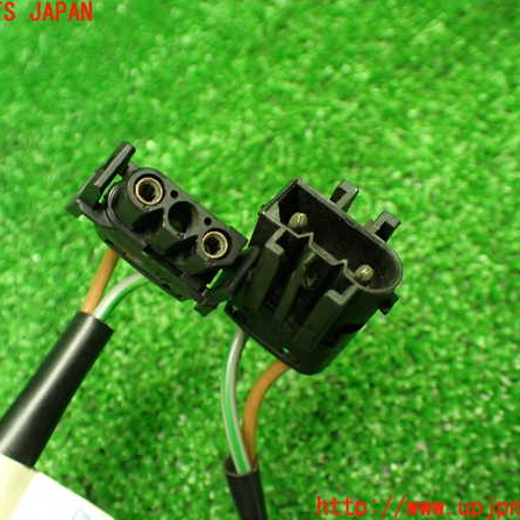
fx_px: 646
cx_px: 230
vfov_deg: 43.9
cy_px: 261
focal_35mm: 38
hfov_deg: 43.8
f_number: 2.4
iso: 800
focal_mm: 5.79
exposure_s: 1/60
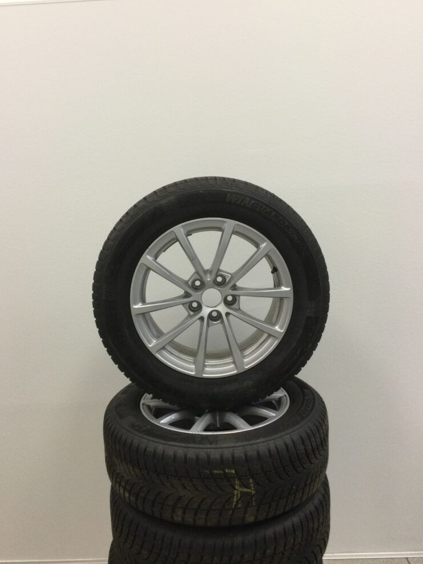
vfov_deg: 56.8
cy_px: 274
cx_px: 206
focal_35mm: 32
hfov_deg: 44.2
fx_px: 521
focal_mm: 3.3
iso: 100
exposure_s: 1/33
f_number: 2.4
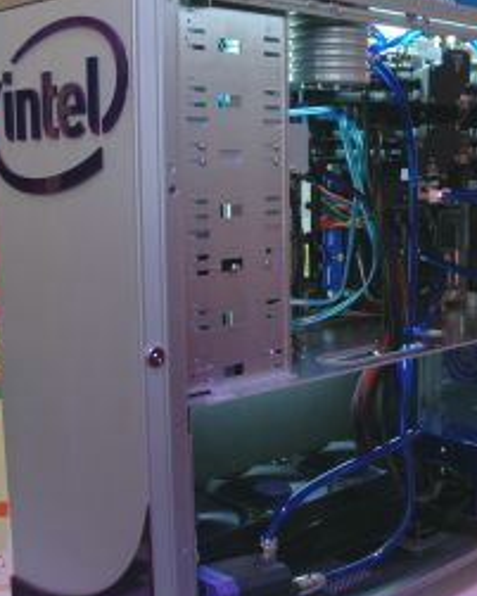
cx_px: 344
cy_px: 337
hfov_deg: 28.3
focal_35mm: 53
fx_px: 935
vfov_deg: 35.3
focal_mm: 18
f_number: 3.5
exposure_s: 1/50
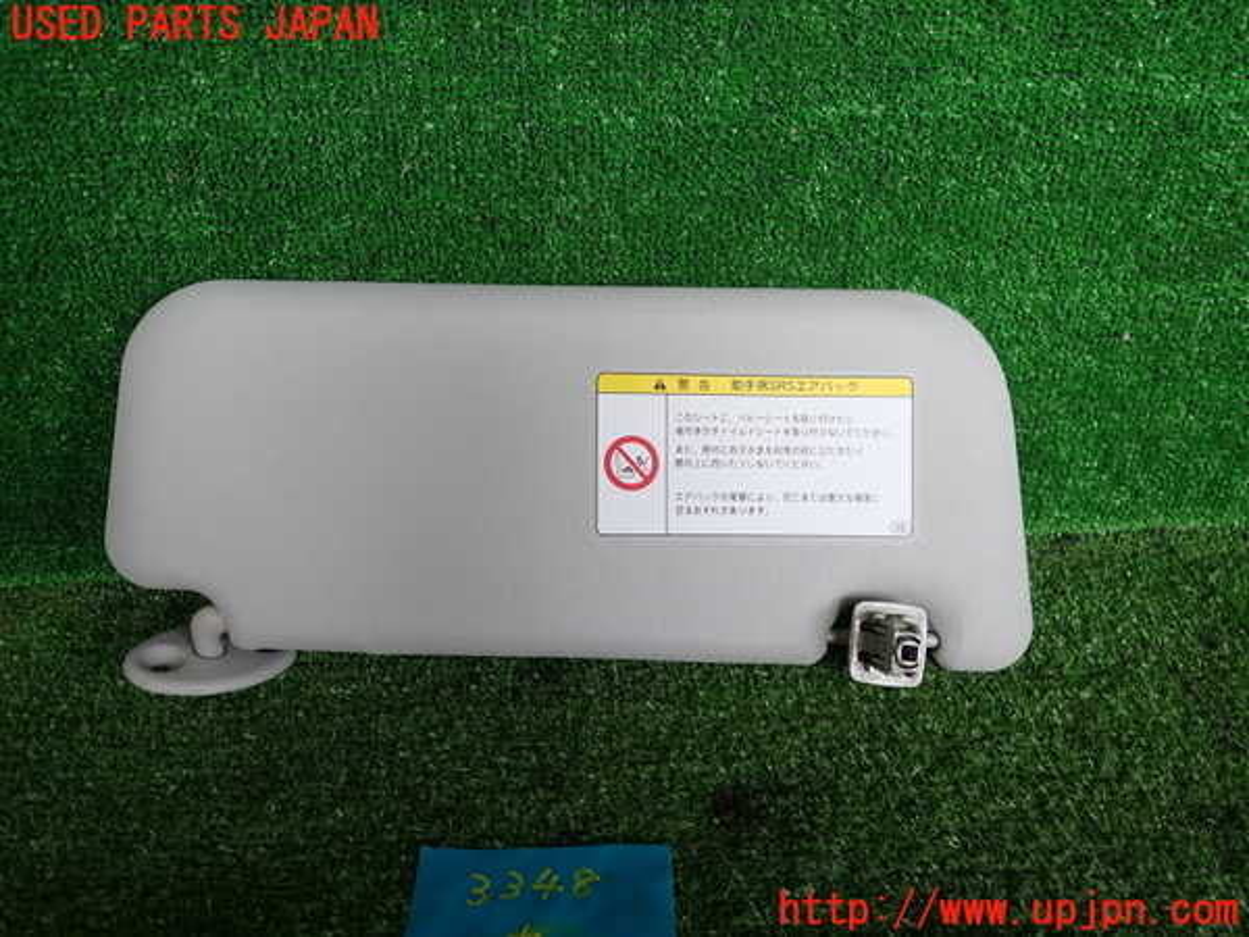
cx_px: 624
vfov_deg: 54.9
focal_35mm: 25
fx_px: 902
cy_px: 468
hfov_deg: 69.4
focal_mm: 4.5
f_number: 2
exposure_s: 1/80
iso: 100
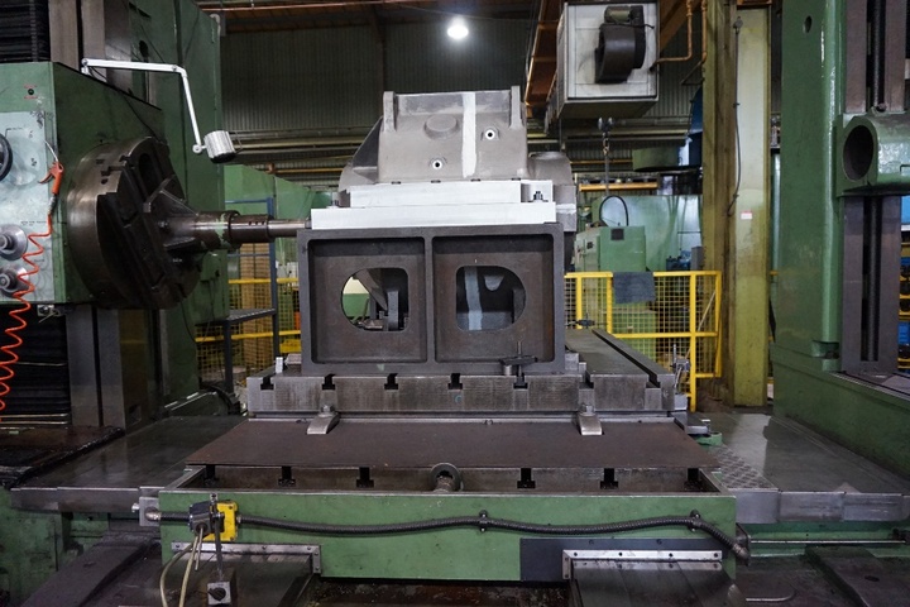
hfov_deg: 73.7
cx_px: 455
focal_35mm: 24
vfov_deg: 53.1
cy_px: 304
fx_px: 607
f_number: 3.5
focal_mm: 16
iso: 3200
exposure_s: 1/80
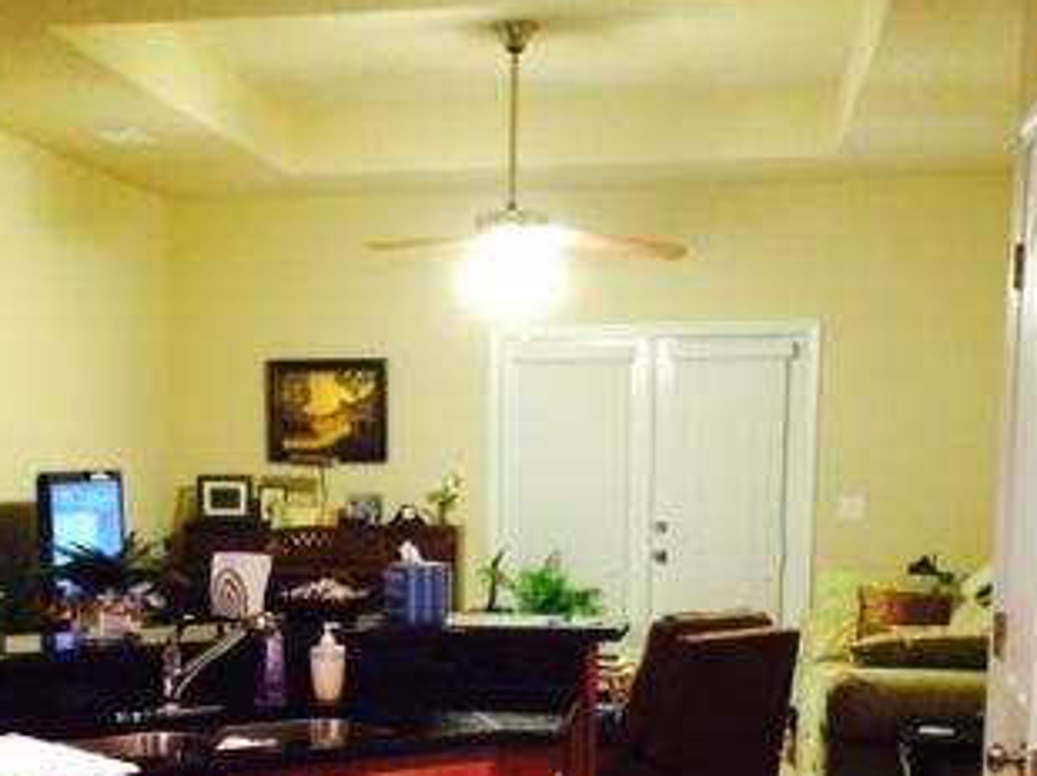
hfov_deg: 30.9
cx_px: 335
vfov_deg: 23.1
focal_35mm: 62
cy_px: 662
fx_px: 1856
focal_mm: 4.12
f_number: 2.2
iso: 320
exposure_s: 1/17
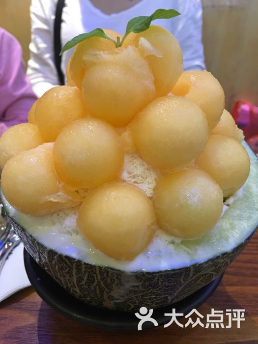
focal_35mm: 29
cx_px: 129
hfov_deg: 48.2
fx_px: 288
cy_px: 172
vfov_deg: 61.7
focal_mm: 4.15
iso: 100
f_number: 2.2
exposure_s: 1/17
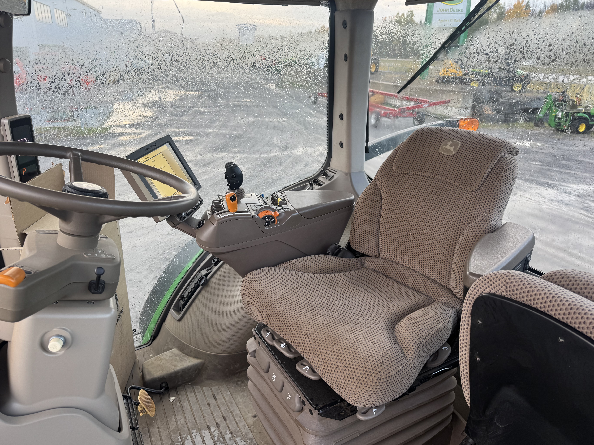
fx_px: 429
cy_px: 217
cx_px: 286
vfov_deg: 54.9
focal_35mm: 25
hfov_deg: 69.4
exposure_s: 1/121
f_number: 1.78
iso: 64
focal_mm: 6.76
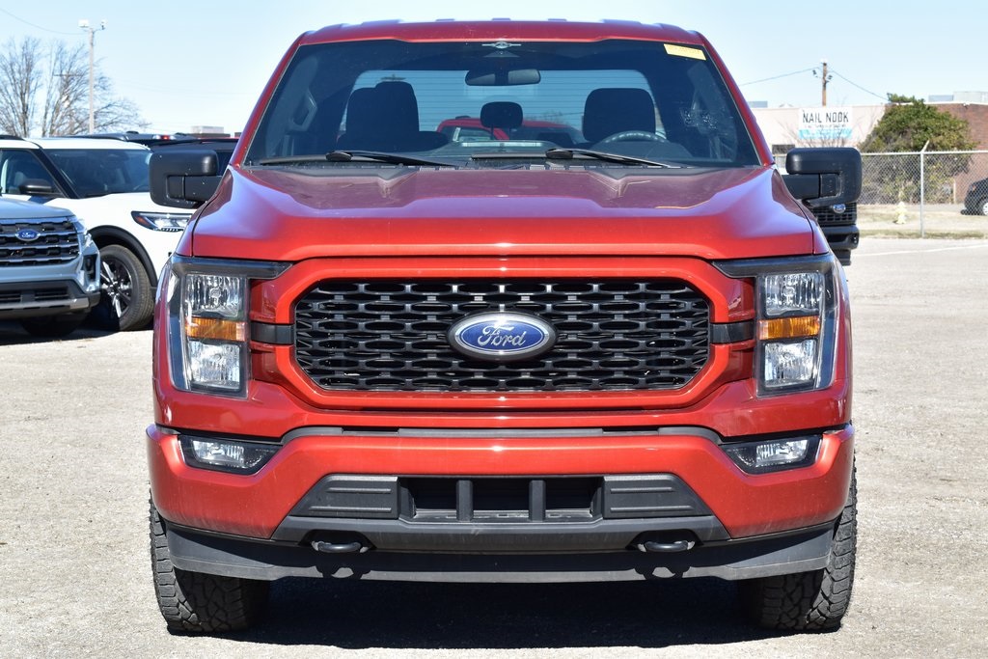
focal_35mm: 72
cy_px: 330
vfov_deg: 18.9
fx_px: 1976
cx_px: 494
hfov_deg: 28.1
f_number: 10
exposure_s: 1/320
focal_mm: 48
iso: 400
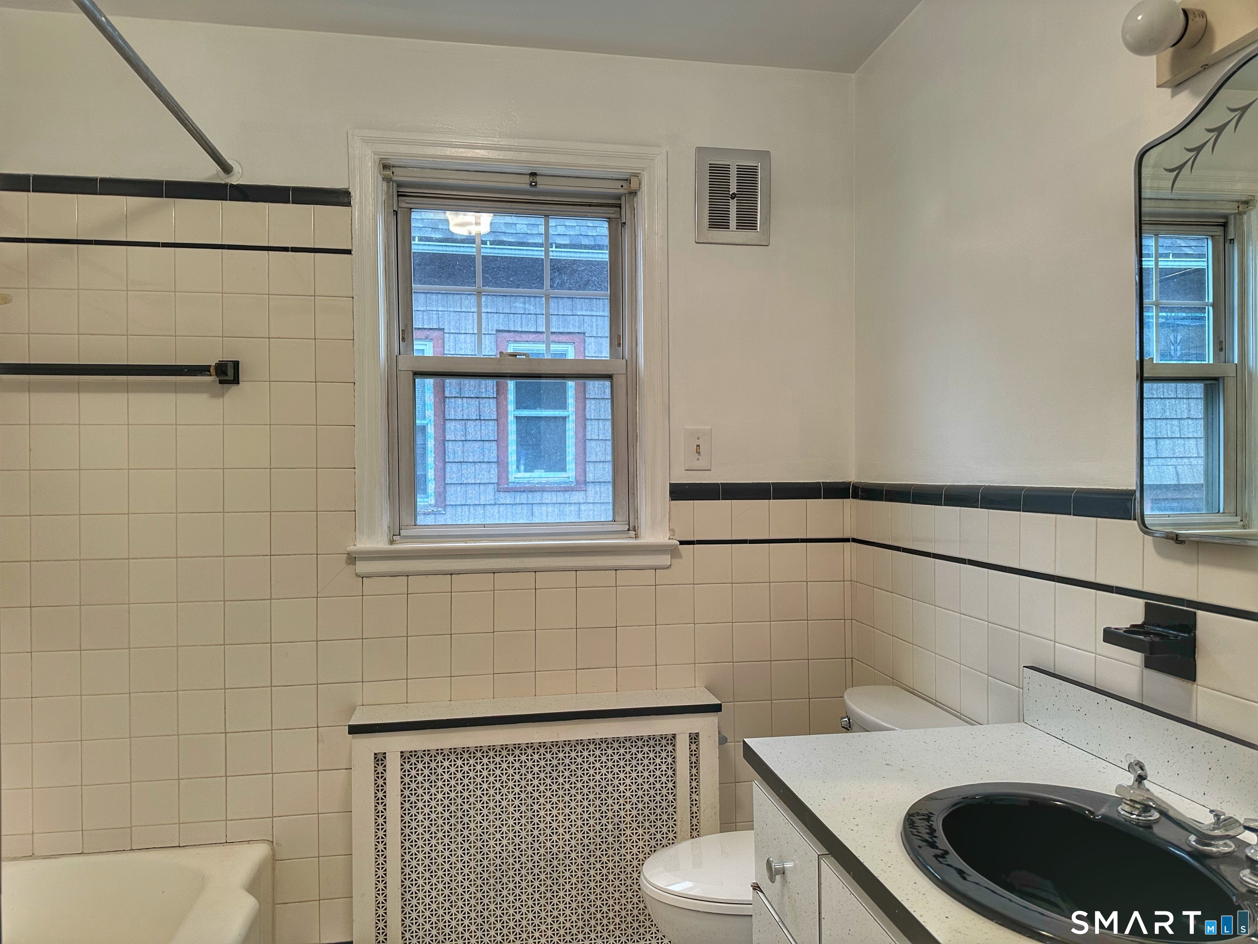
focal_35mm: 24
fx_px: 872
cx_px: 629
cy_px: 472
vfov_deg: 56.8
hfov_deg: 71.6
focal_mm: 6.86
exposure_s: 1/60
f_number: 1.78
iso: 125
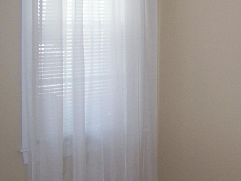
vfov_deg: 15.7
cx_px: 266
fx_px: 655
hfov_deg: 19.9
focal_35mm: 94
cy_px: 52
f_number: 2.7
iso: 80
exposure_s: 1/64
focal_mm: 5.6
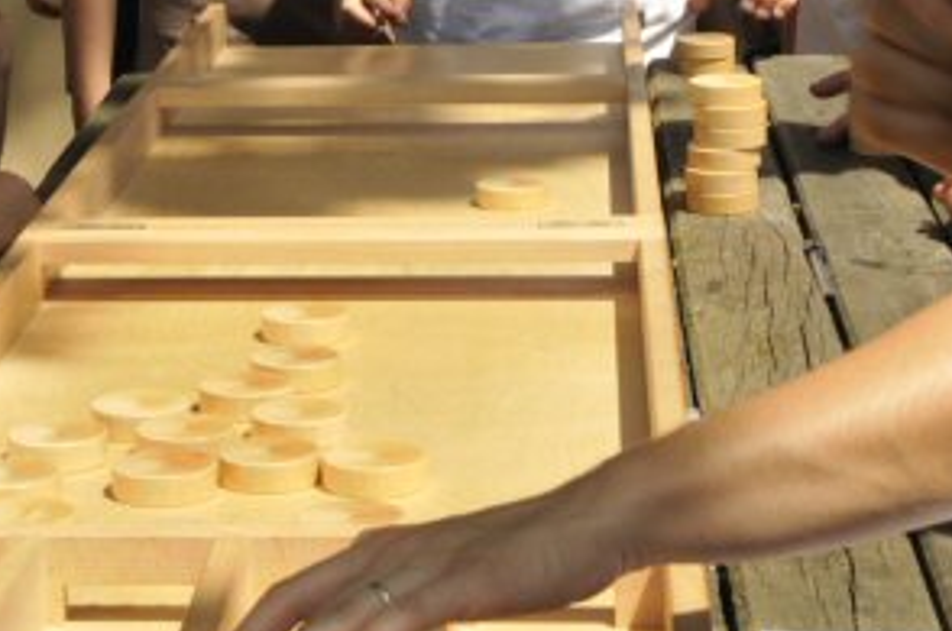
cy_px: -24
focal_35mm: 118
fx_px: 3125
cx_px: 363
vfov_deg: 11.4
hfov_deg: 17.3
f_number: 18
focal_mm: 29
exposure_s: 1/160
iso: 400
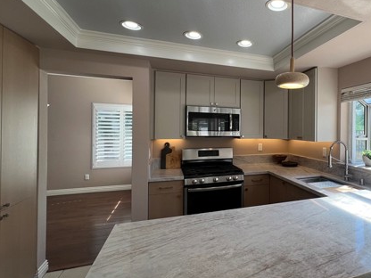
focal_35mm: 20
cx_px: 266
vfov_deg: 65.9
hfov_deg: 77.3
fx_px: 214
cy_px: 130
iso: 32
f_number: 1.8
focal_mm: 1.57
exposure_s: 1/129
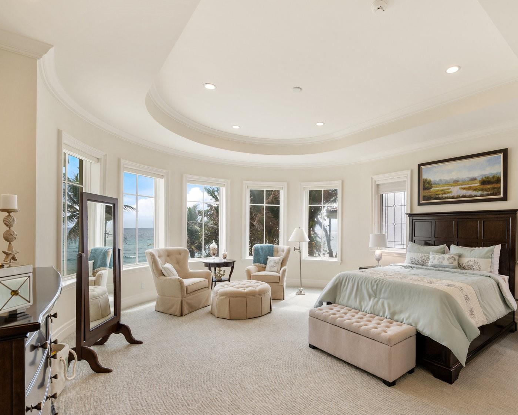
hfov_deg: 85.5
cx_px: 305
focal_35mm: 18
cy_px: 236
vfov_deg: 73.4
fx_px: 276
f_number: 7.1
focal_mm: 14
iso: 250
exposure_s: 1/13
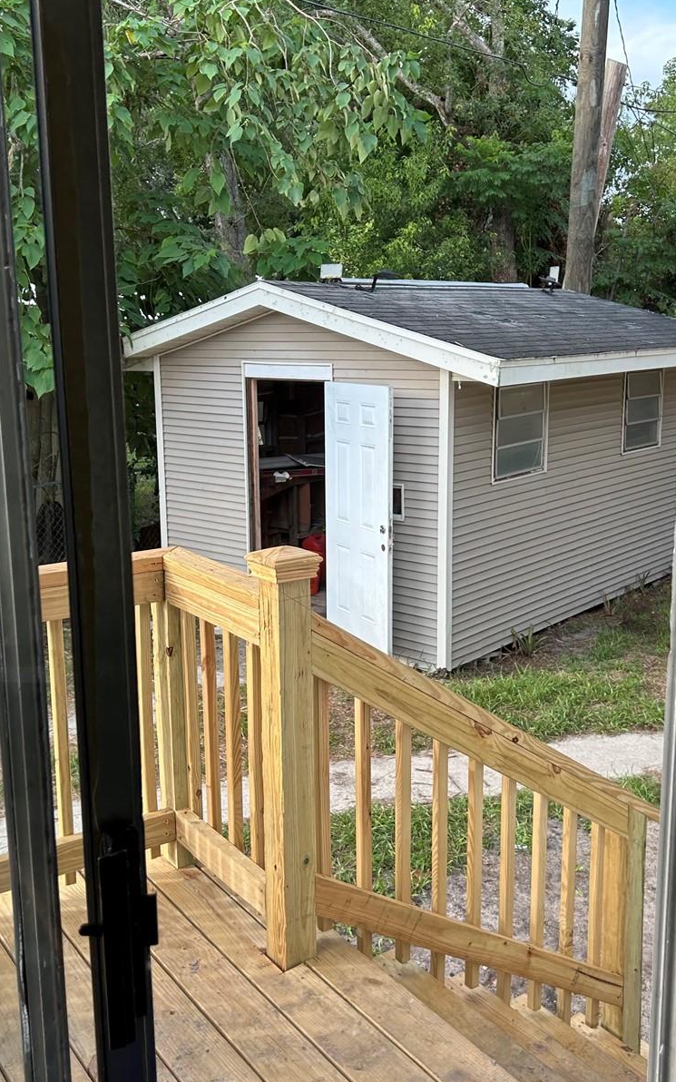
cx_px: 322
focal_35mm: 37
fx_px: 1091
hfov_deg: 34.4
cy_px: 539
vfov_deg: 52.7
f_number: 1.5
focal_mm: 5.7
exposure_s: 1/249
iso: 40
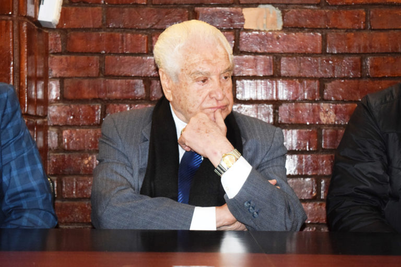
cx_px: 200
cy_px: 134
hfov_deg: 24.6
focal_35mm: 82
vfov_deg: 16.6
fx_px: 919
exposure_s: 1/60
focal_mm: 55
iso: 3200
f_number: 5.6
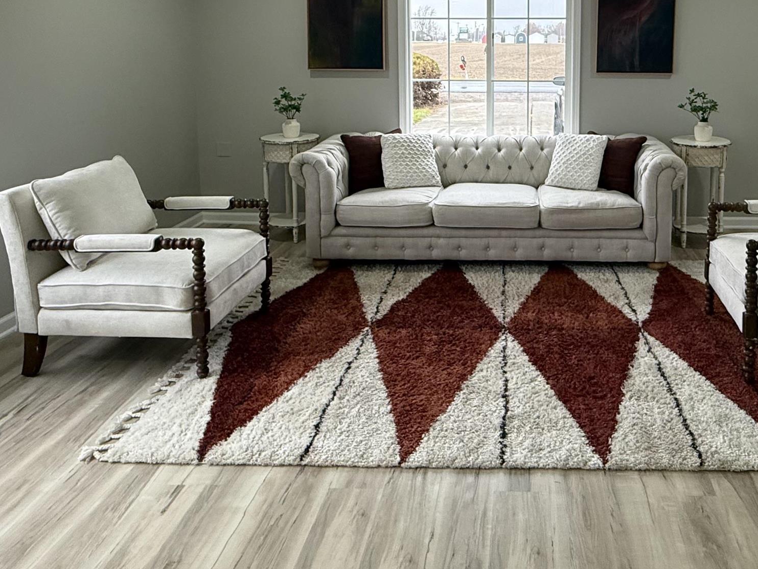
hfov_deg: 60.0
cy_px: 102
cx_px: 515
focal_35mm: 29
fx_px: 635
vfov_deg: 45.4
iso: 200
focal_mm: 2.22
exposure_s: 1/120
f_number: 2.2
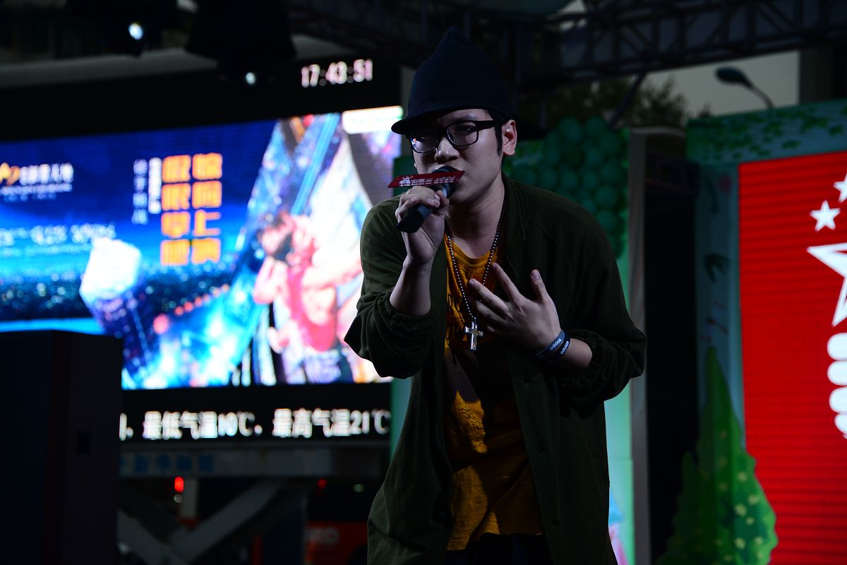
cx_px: 424
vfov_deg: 14.9
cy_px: 282
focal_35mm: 92
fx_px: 2164
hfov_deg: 22.1
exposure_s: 1/125
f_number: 5.3
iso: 640
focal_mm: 92
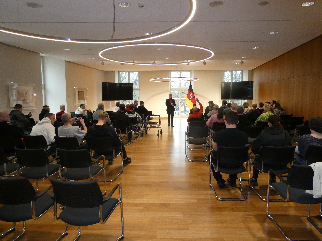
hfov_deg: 71.6
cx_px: 161
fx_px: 223
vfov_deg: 56.8
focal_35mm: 24
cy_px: 120
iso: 500
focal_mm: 4.3
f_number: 3.3
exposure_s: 1/60
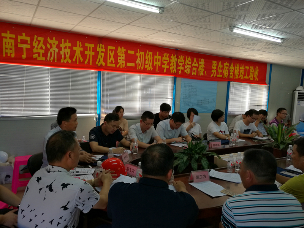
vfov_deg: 51.4
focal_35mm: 27
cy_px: 114
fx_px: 237
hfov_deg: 65.3
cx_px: 152
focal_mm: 4.04
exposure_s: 1/50
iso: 64
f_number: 2
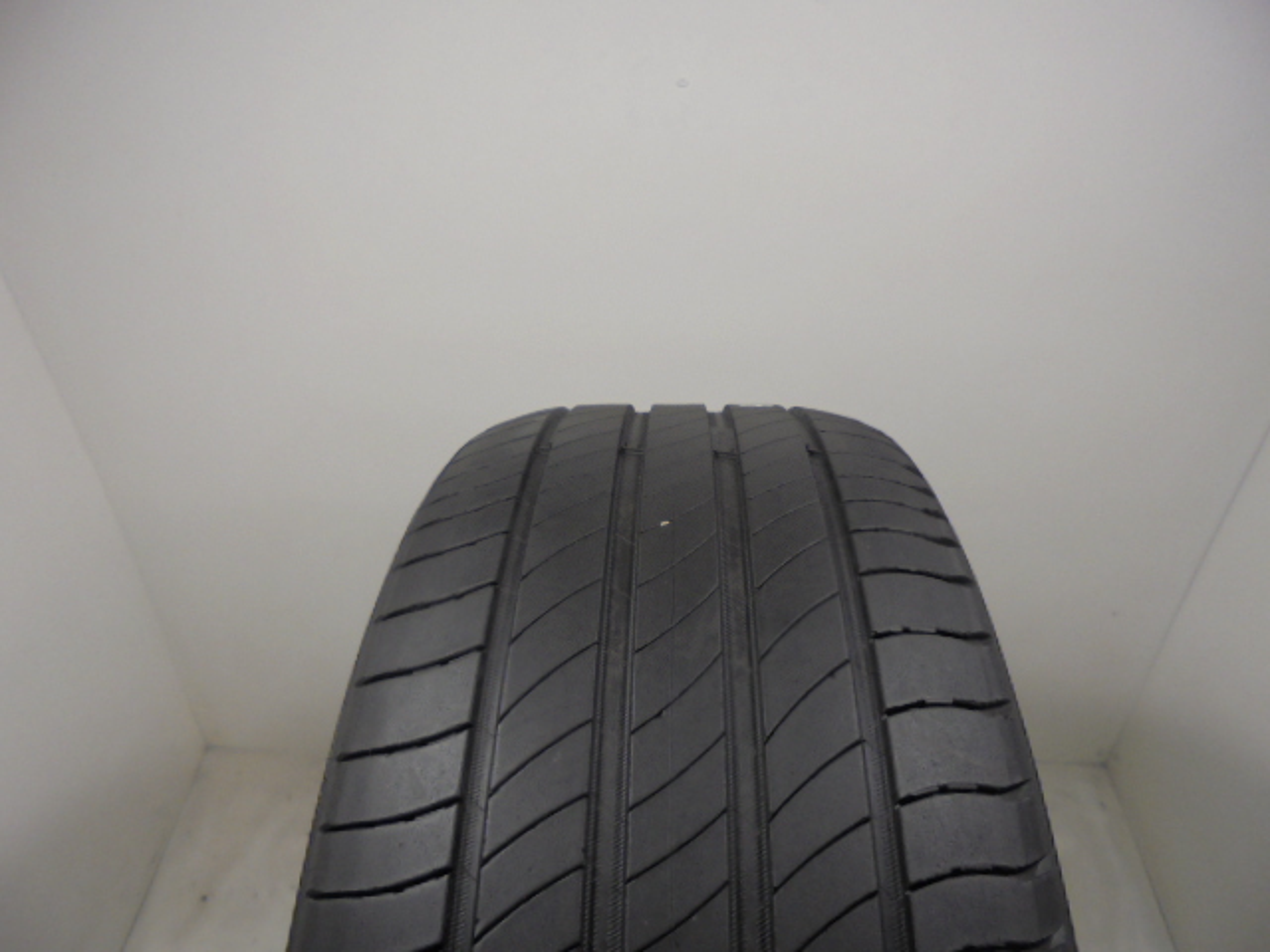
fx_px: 954
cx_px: 635
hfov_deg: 67.3
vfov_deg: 53.1
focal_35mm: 26
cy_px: 476
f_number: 3.5
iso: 100
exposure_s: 1/30
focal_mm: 4.6
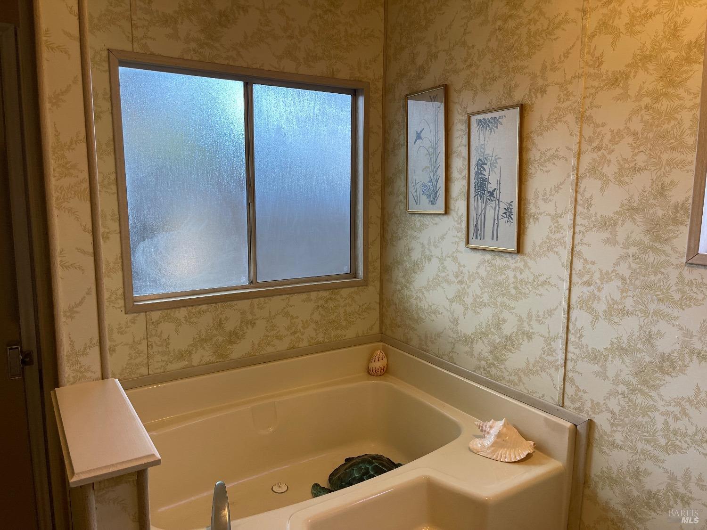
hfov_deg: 69.4
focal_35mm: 25
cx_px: 354
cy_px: 265
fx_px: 511
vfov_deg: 54.9
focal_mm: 5.1
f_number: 1.6
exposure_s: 1/120
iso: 80
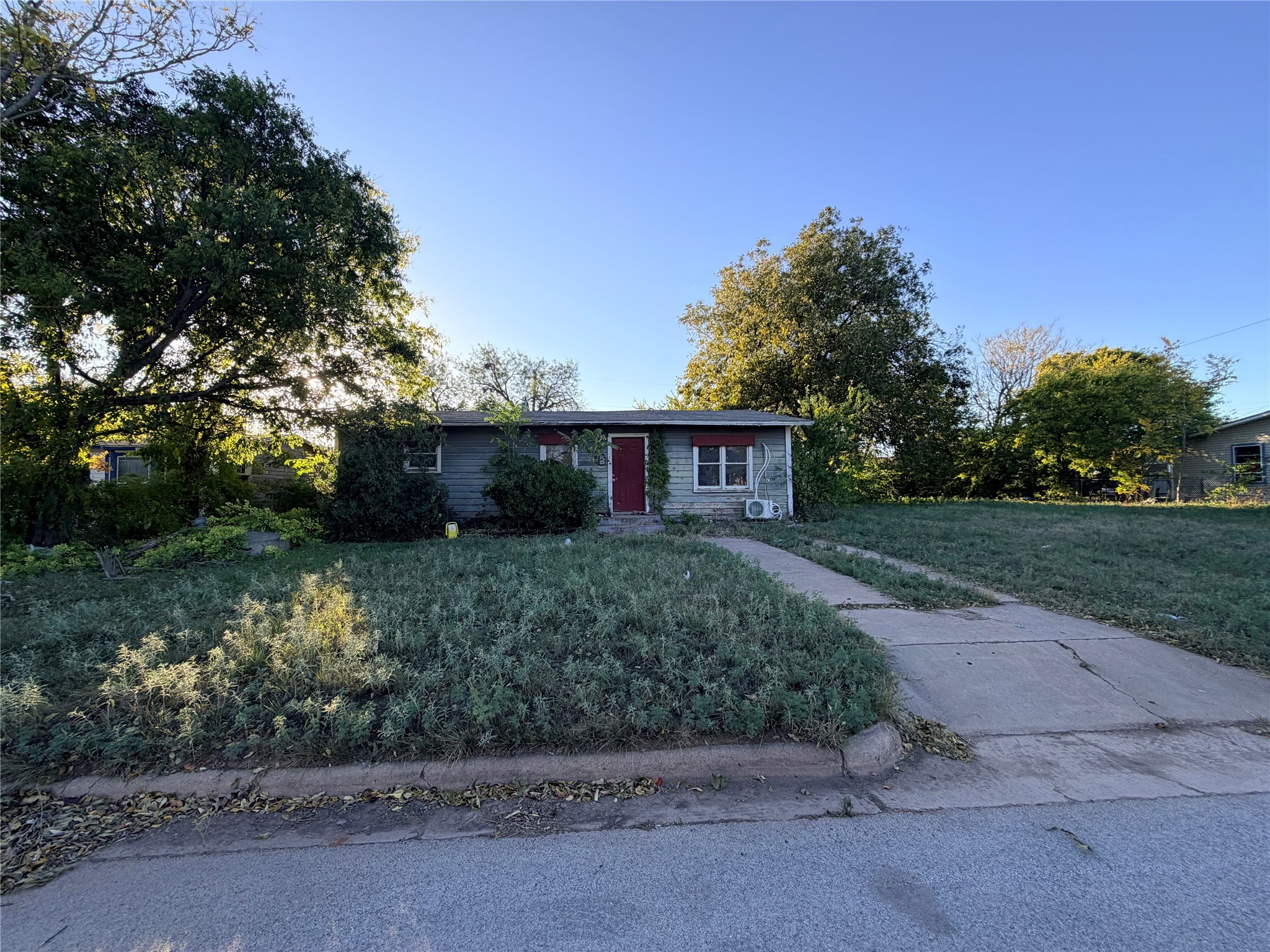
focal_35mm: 14
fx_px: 514
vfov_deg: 85.7
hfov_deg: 102.1
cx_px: 635
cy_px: 476
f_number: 2.2
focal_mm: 2.22
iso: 40
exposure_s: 1/502
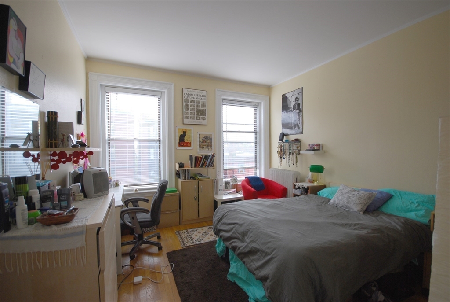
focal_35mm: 15
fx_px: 188
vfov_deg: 77.5
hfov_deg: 100.3
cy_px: 151
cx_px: 225
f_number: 4.5
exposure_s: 1/80
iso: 200
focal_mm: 10
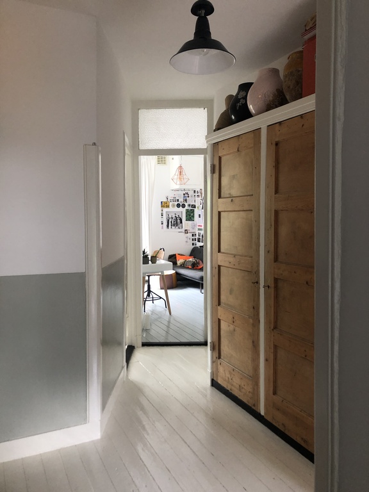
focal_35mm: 28
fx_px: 398
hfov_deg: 49.7
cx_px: 184
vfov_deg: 63.4
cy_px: 246
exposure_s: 1/40
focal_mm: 3.99
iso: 25
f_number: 1.8
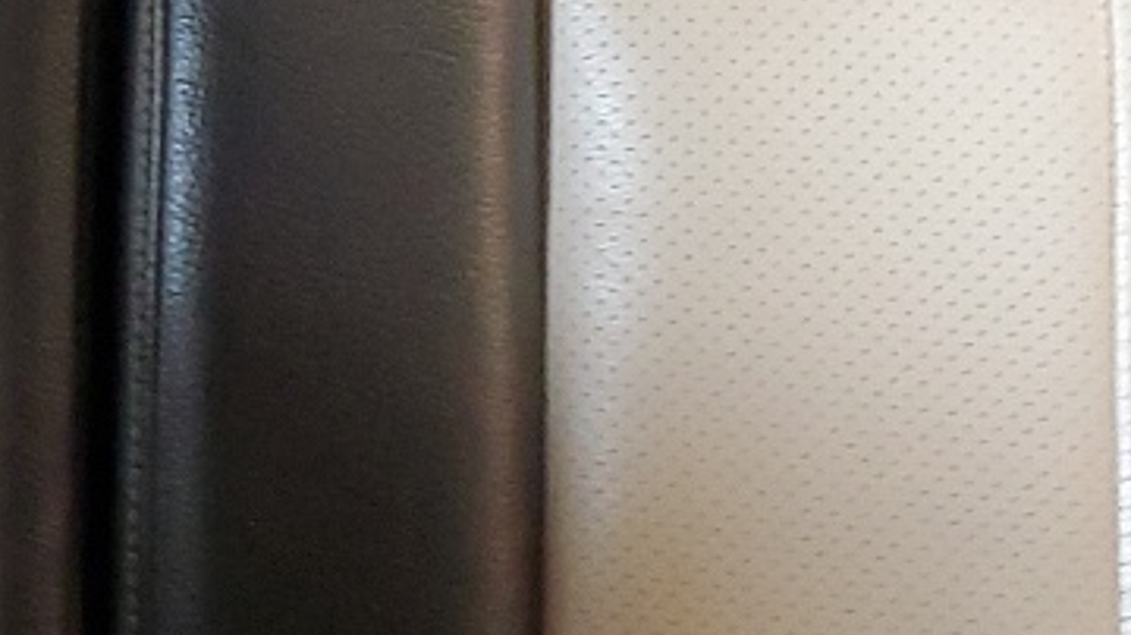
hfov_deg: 15.1
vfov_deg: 9.5
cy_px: -97
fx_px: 3776
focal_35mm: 126
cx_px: -807
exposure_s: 1/15
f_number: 1.5
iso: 295
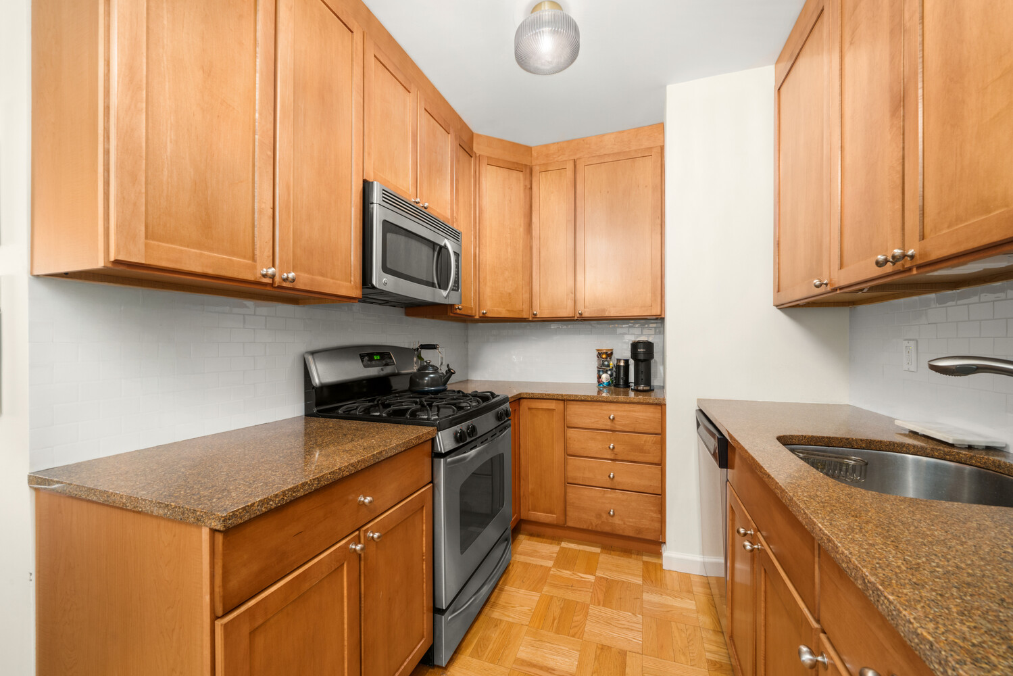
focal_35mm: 13
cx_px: 506
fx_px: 366
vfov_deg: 85.4
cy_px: 338
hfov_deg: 108.3
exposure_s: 1
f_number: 11
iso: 400
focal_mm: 13
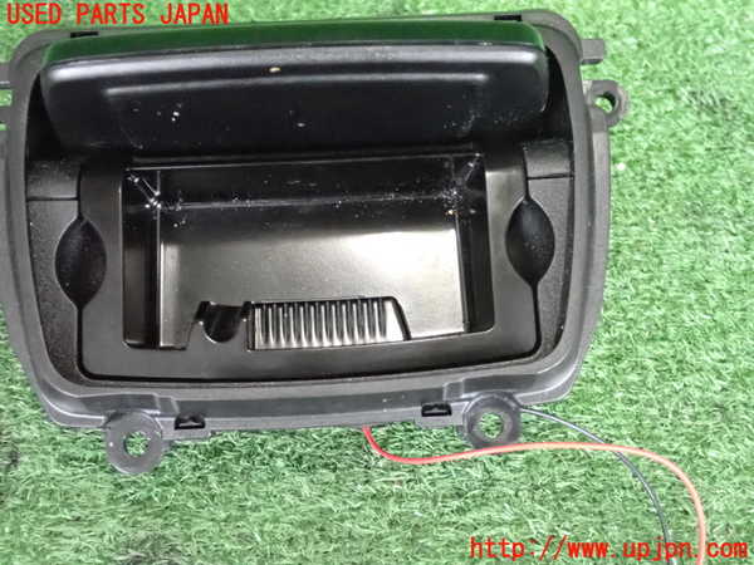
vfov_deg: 32.9
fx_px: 958
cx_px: 377
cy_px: 282
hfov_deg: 42.9
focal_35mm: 44
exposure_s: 1/125
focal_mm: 7.84
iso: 5000
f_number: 2.9
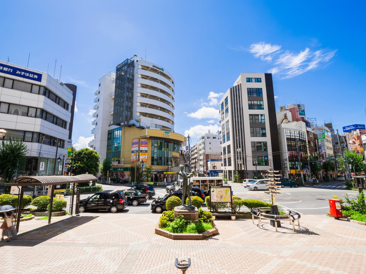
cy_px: 135
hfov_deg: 91.0
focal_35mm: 17
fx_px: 180
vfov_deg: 74.7
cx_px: 178
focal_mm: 8
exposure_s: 1/6
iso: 100
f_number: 10
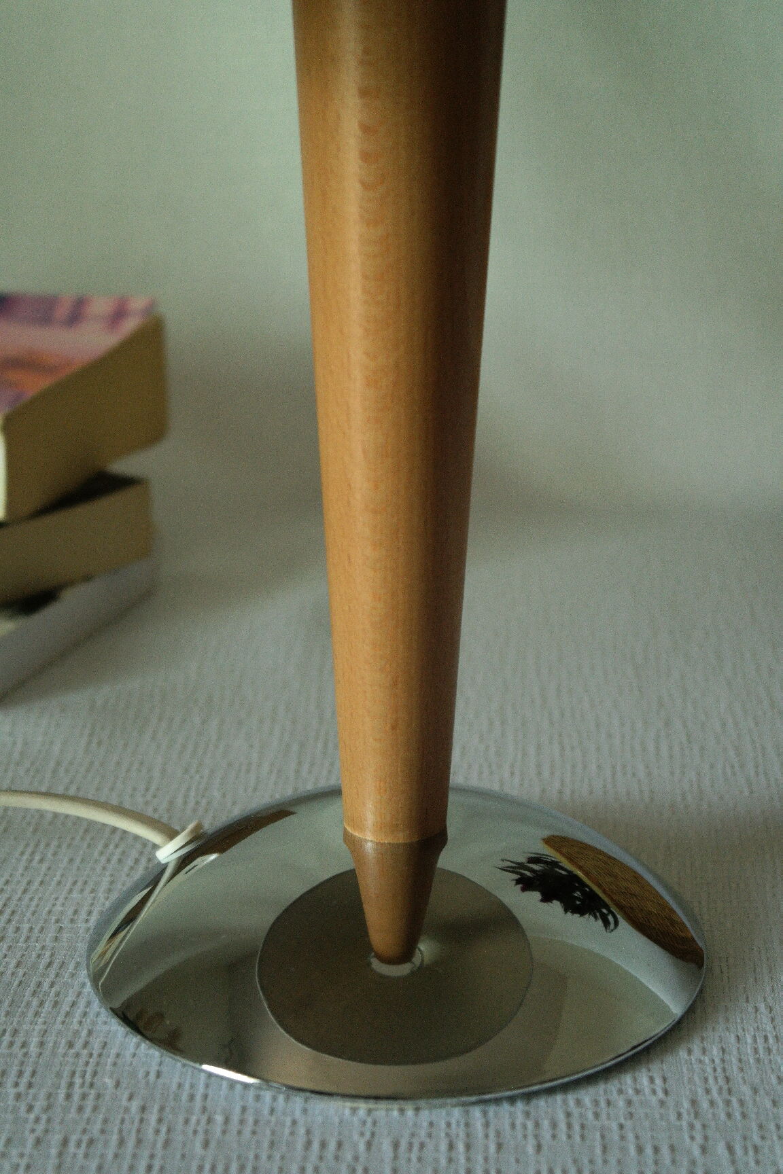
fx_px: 2512
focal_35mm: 77
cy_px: 587
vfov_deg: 26.3
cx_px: 392
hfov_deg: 17.7
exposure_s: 1/40
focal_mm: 50
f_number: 5.6
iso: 800
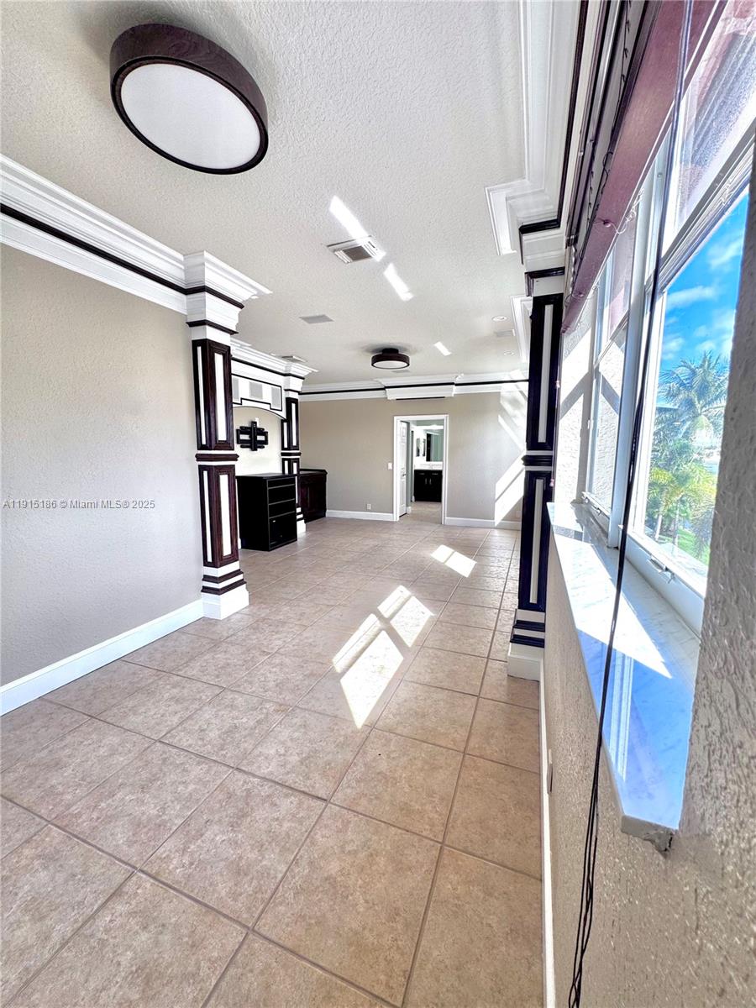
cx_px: 378
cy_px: 504
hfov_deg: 85.7
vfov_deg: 102.1
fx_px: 408
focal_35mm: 14
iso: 50
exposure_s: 1/99
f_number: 2.2
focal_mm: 2.22
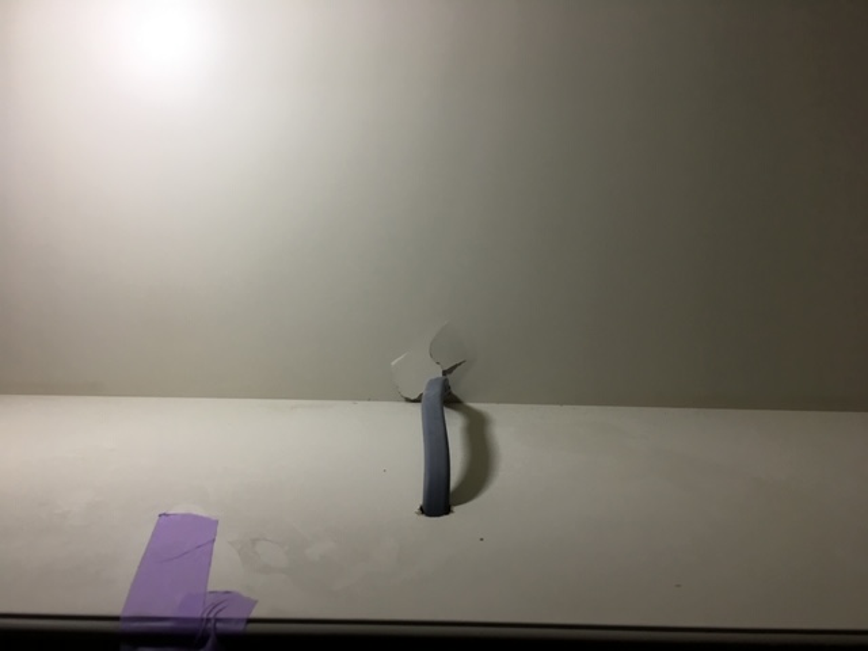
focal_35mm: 29
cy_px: 326
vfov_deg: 48.2
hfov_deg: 61.7
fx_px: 727
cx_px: 434
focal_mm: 4.15
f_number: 2.2
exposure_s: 1/40
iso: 25
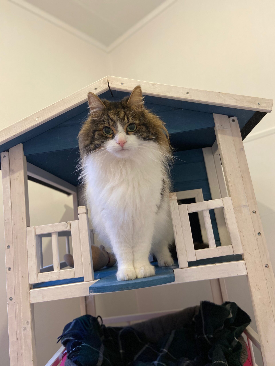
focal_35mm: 26
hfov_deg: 53.1
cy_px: 183
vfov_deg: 67.3
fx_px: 275
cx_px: 138
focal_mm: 4.25
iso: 250
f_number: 1.8
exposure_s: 1/50
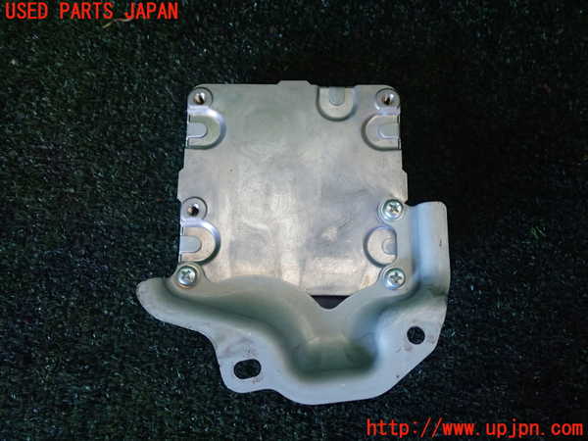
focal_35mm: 30
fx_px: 510
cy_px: 220
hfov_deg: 60.0
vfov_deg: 46.8
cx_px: 294
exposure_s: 1/30
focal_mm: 5.4
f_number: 2.3
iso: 250
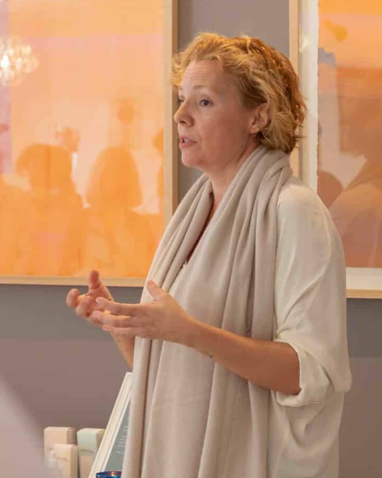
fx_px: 1585
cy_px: 142
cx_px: 178
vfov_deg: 17.1
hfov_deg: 13.7
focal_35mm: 112
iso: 1000
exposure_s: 1/125
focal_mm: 53.1
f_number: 4
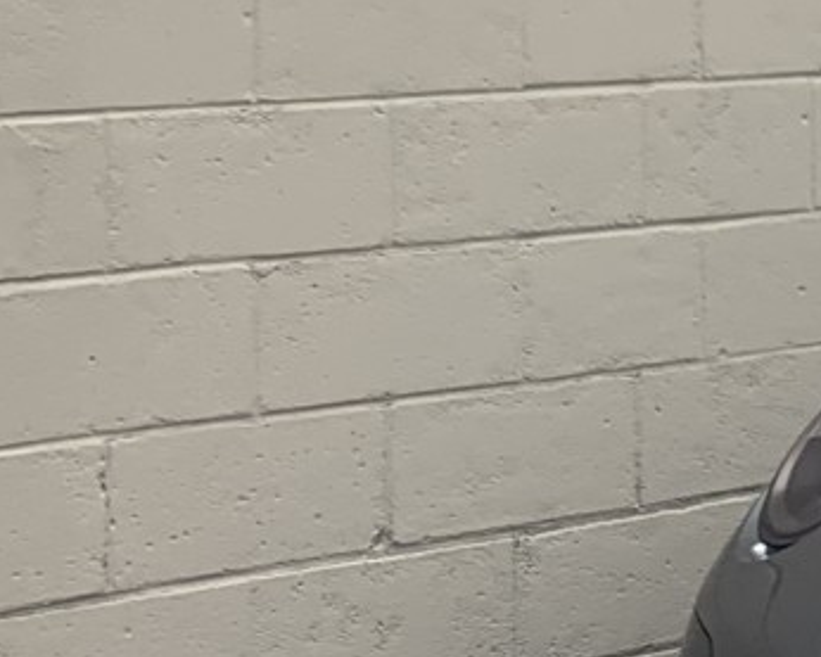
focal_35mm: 150
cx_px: 1699
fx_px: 3646
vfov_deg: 10.2
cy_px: -5
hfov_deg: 11.4
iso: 25
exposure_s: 1/502
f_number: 1.8
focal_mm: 4.25
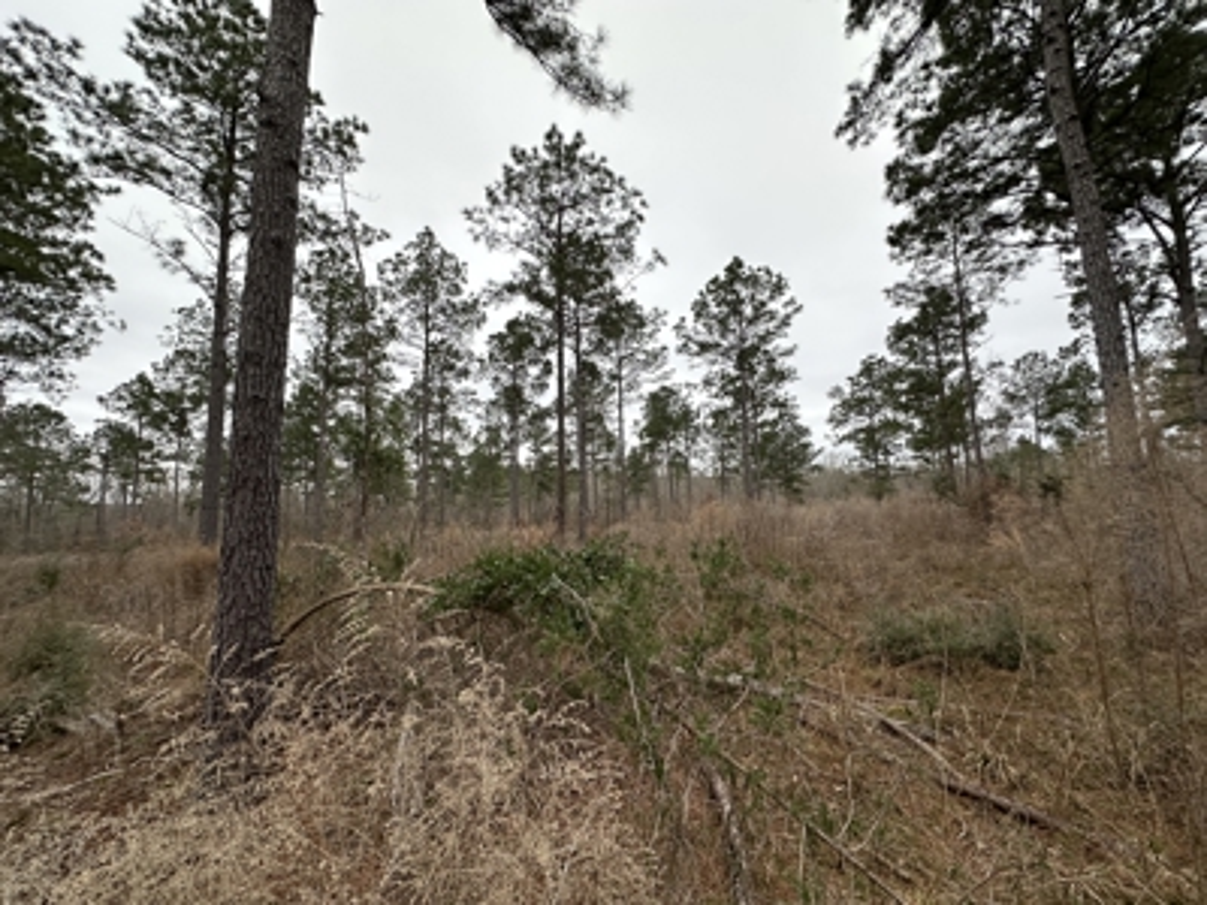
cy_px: 452
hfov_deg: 102.1
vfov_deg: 85.7
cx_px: 604
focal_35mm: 14
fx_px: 488
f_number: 2.2
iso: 40
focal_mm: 2.22
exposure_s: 1/325
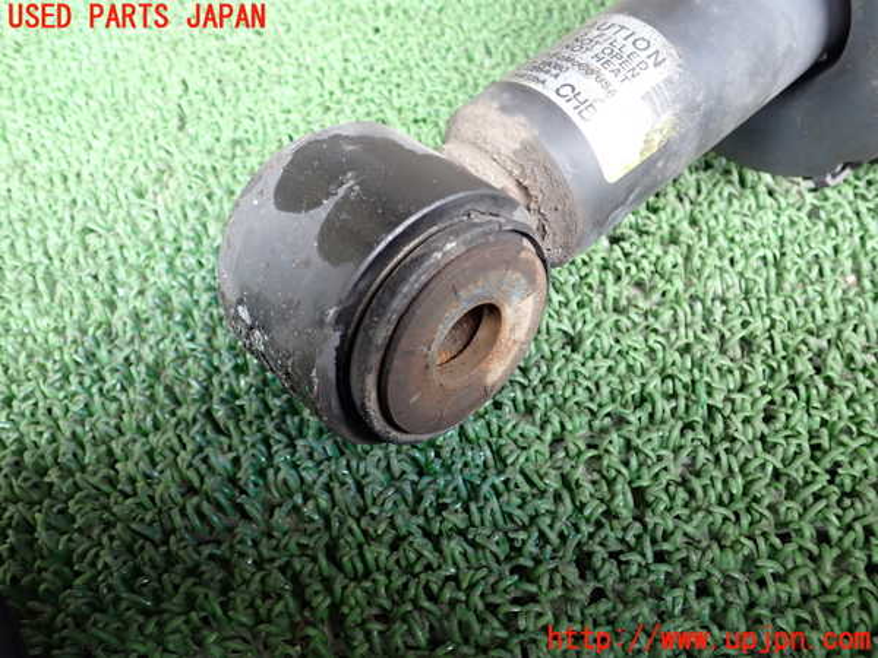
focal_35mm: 30
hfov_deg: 60.0
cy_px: 329
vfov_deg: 46.8
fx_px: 761
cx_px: 439
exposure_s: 1/30
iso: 250
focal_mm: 5.4
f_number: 2.3
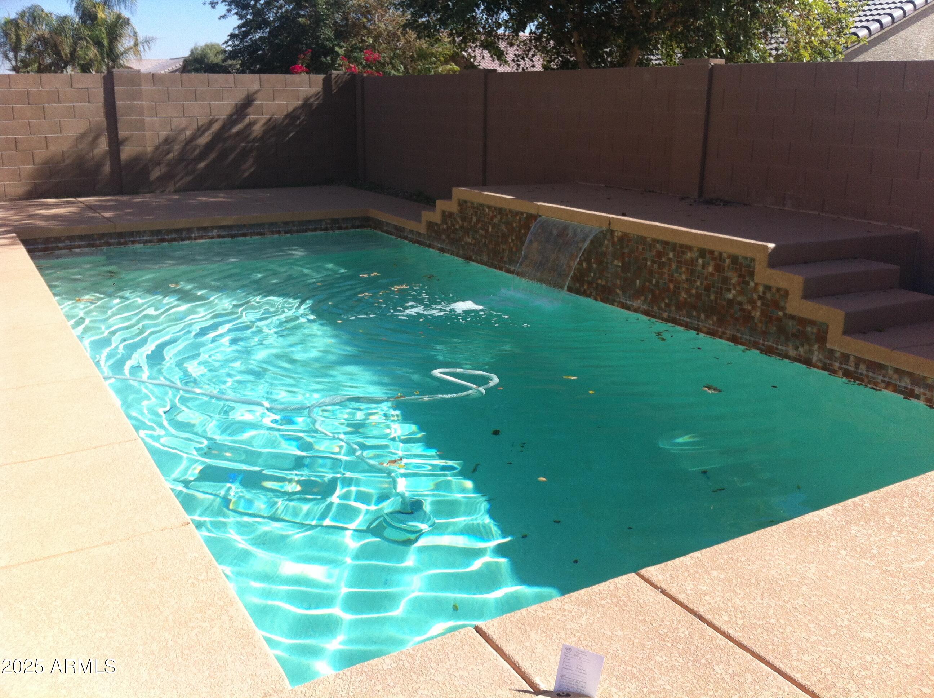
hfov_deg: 52.7
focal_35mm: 35
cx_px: 467
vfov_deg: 40.6
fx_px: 943
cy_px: 349
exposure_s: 1/1051
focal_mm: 3.85
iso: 80
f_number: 2.8
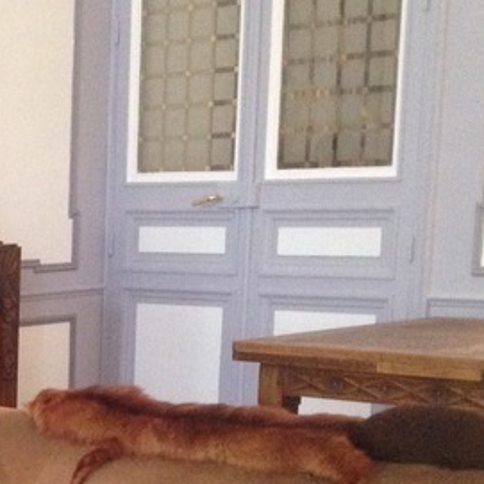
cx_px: -282
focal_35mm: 117
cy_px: 609
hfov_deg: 13.8
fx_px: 1851
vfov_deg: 14.3
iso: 250
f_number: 2.4
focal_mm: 4.28
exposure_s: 1/20
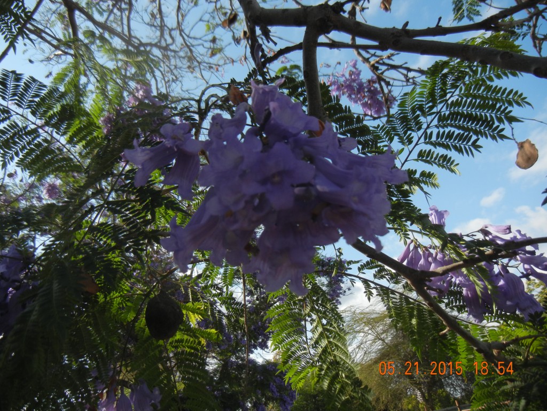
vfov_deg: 46.8
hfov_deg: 60.0
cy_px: 206
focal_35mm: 30
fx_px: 474
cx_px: 274
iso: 160
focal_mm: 5.4
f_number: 7
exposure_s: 1/274
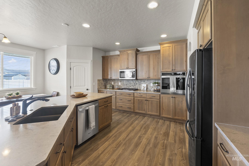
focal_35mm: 15
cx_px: 124
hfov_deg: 100.4
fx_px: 104
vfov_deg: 77.3
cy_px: 83
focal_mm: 10
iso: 400
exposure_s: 1/2
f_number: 7.1
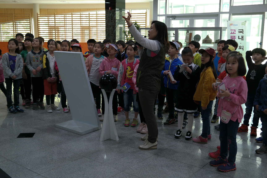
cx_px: 134
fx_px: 297
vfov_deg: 33.4
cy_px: 89
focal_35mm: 40
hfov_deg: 48.5
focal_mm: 26
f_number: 4
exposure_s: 1/50
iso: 400
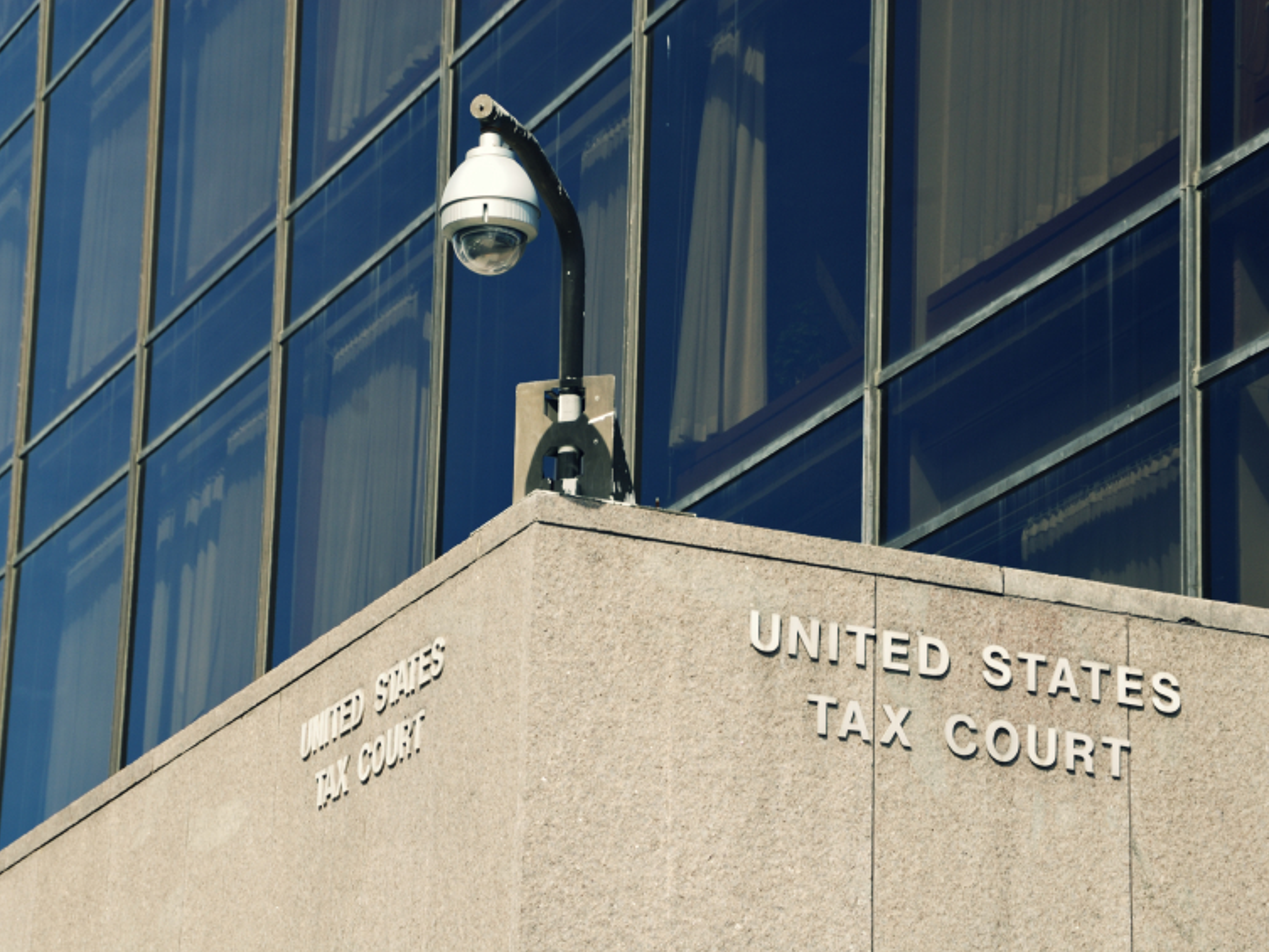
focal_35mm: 130
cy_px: 476
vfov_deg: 11.4
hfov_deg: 15.2
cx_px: 663
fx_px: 4766
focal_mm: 80
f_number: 10
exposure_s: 1/90
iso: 100
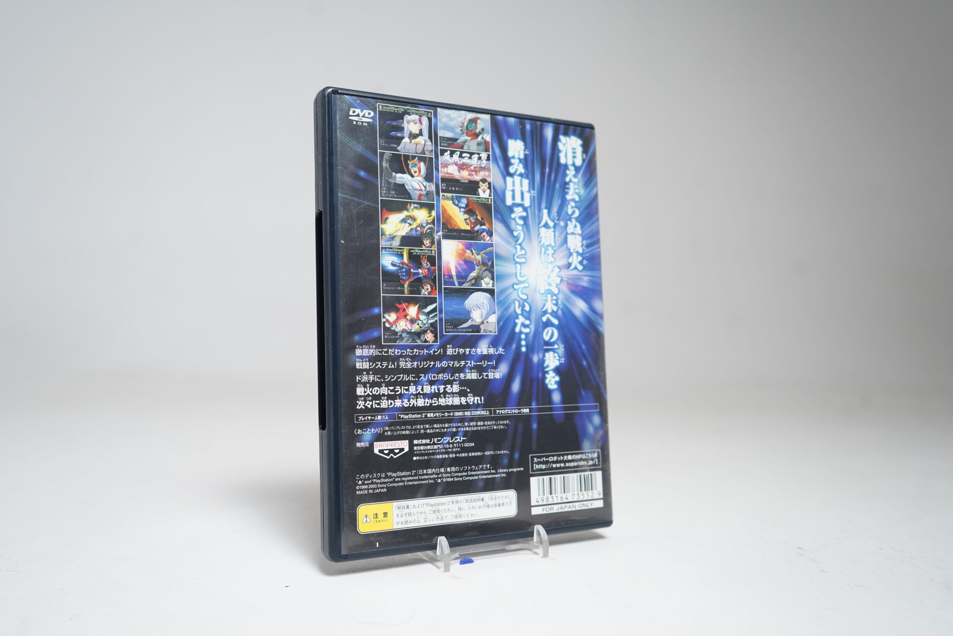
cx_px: 476
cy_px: 318
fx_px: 768
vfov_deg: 45.0
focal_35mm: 29
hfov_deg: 63.7
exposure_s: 1/30
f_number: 5
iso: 800
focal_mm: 29
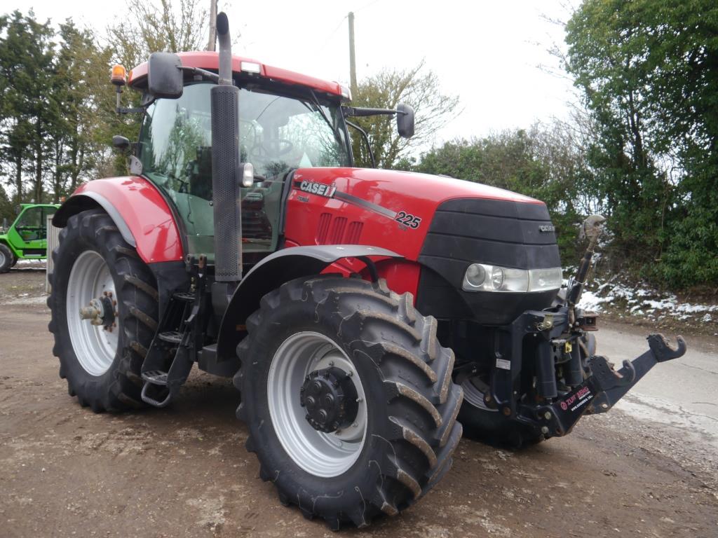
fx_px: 581
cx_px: 359
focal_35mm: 28
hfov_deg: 63.4
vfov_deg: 49.7
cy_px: 269
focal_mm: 14
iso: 160
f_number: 3.5
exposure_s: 1/60
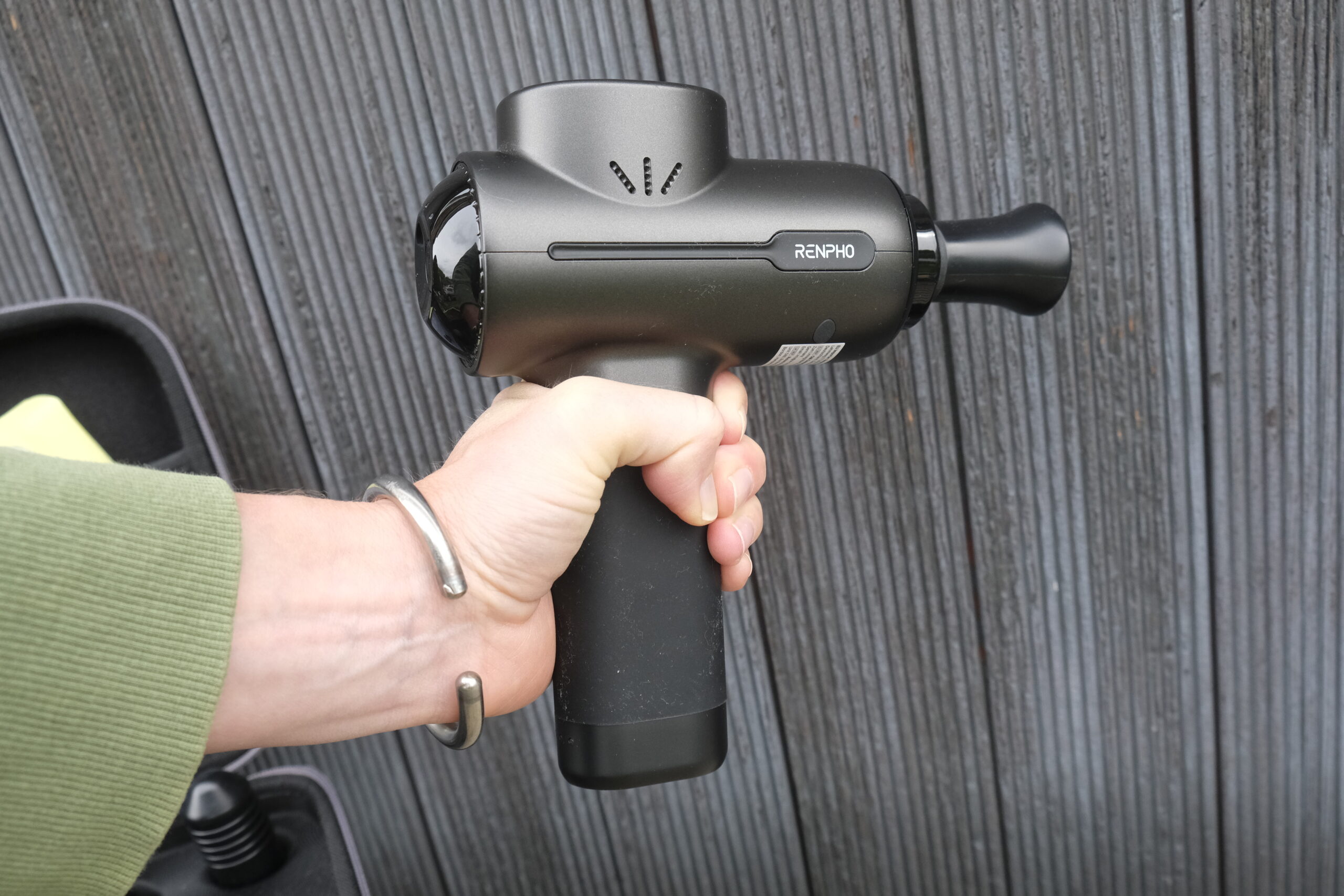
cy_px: 448
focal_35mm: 31
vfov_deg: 42.3
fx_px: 1157
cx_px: 672
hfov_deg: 60.3
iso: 1600
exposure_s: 1/320
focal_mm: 20.5
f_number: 5.6
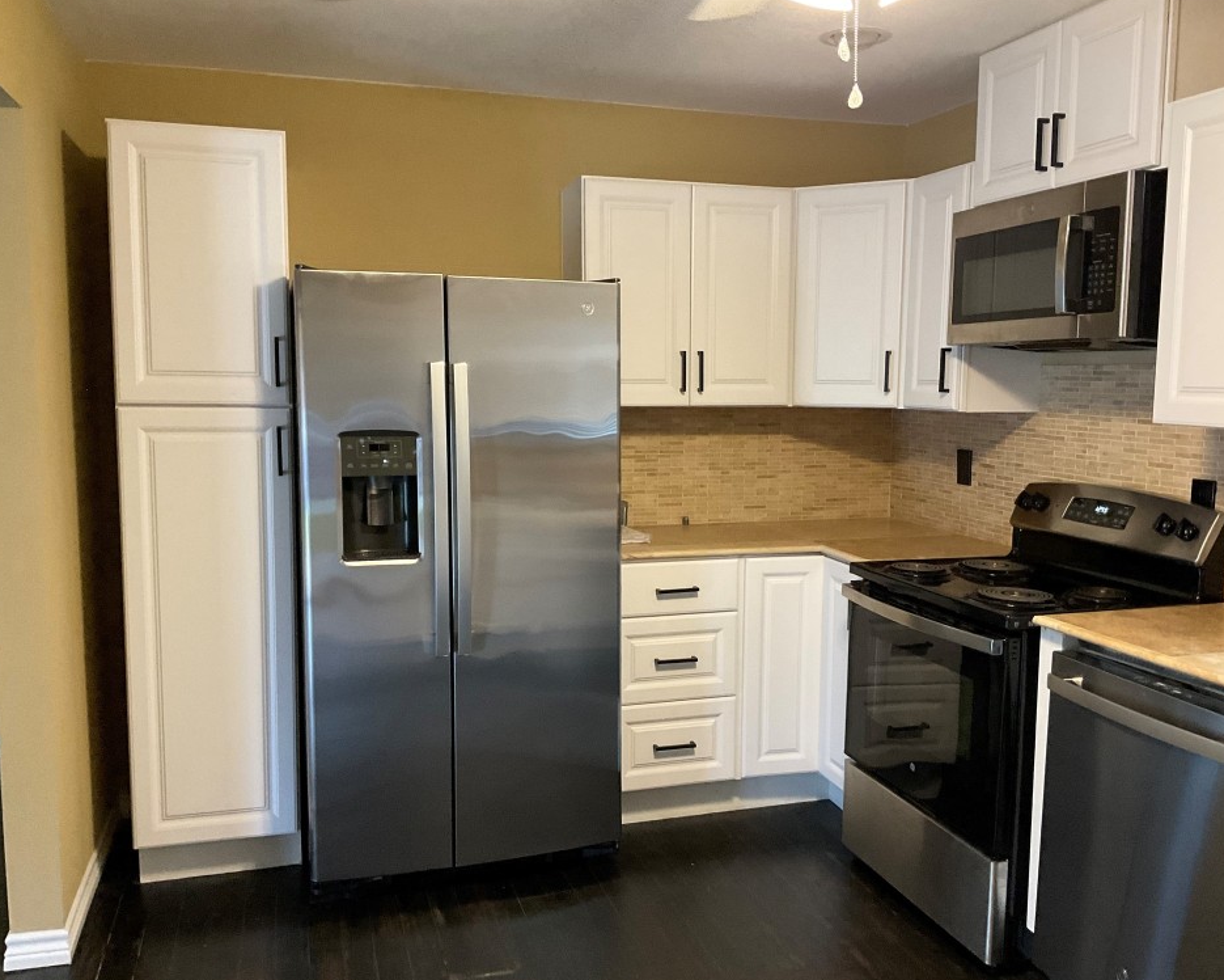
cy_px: 497
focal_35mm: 31
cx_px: 652
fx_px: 1123
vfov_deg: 47.1
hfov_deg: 57.1
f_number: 1.8
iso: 250
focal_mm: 3
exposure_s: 1/60
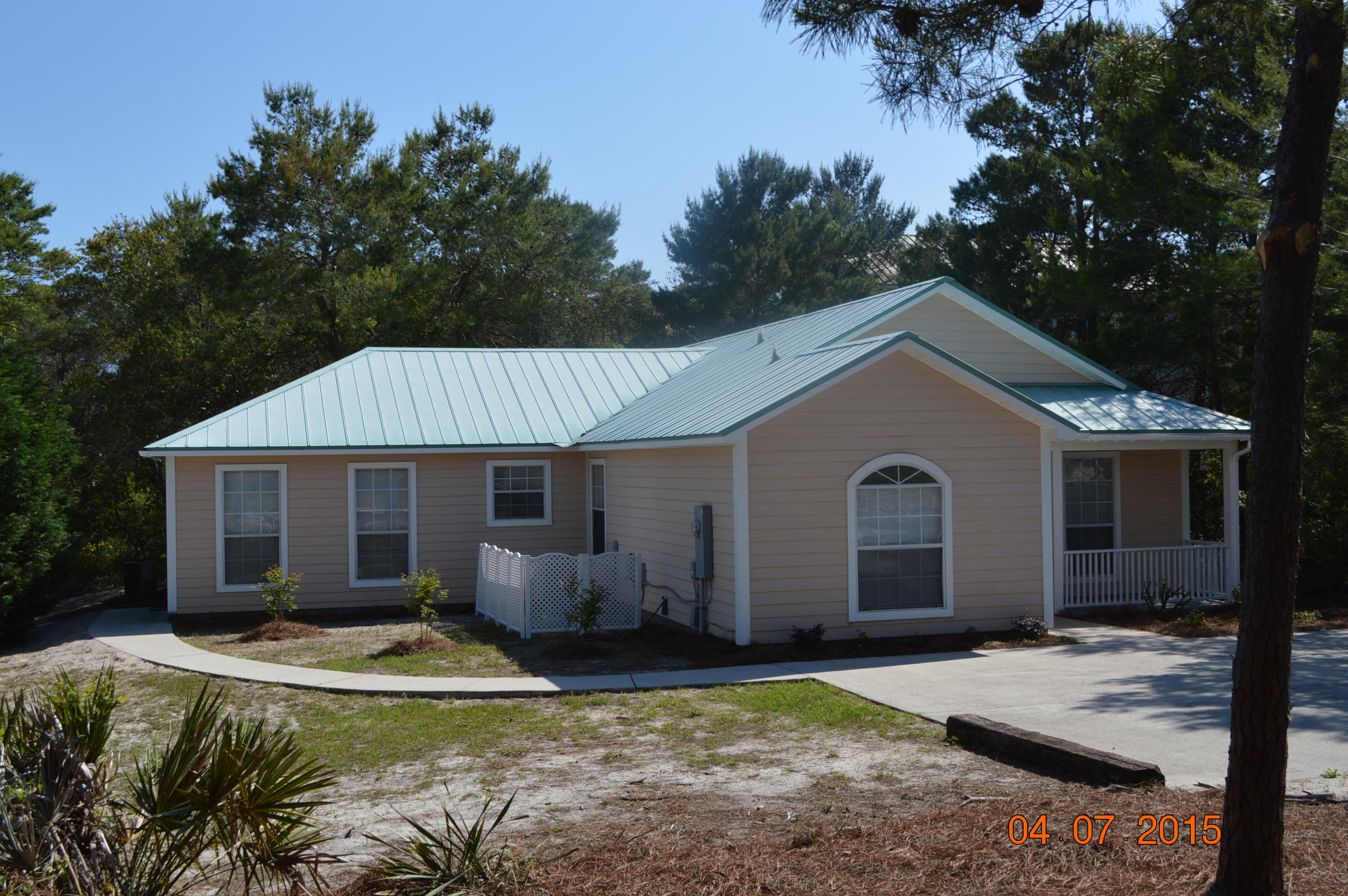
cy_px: 448
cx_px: 674
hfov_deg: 53.2
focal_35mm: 36
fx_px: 1347
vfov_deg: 36.8
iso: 100
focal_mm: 24
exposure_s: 1/250
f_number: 8
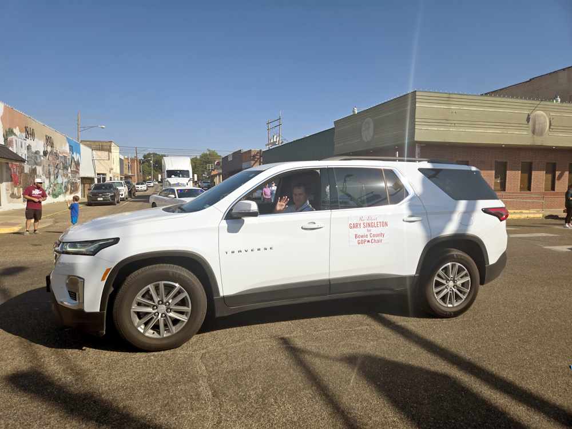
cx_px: 286
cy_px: 214
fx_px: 380
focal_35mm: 23
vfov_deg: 58.9
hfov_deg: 73.9
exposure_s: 1/3126
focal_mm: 5.4
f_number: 1.8
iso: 25
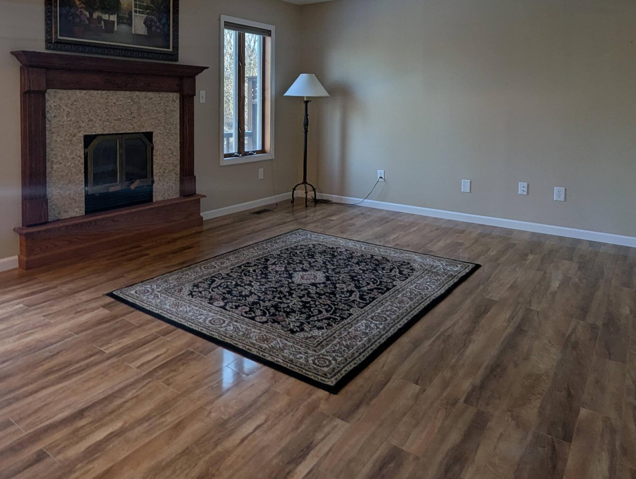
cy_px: 123
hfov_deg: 66.3
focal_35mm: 26
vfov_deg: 51.1
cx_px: 242
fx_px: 478
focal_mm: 2.35
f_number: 2.2
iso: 49
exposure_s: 1/60
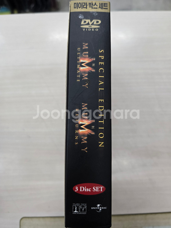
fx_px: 151
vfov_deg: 73.9
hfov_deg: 58.9
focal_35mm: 23
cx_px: 86
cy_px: 114
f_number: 1.7
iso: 400
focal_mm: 6.3
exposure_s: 1/120
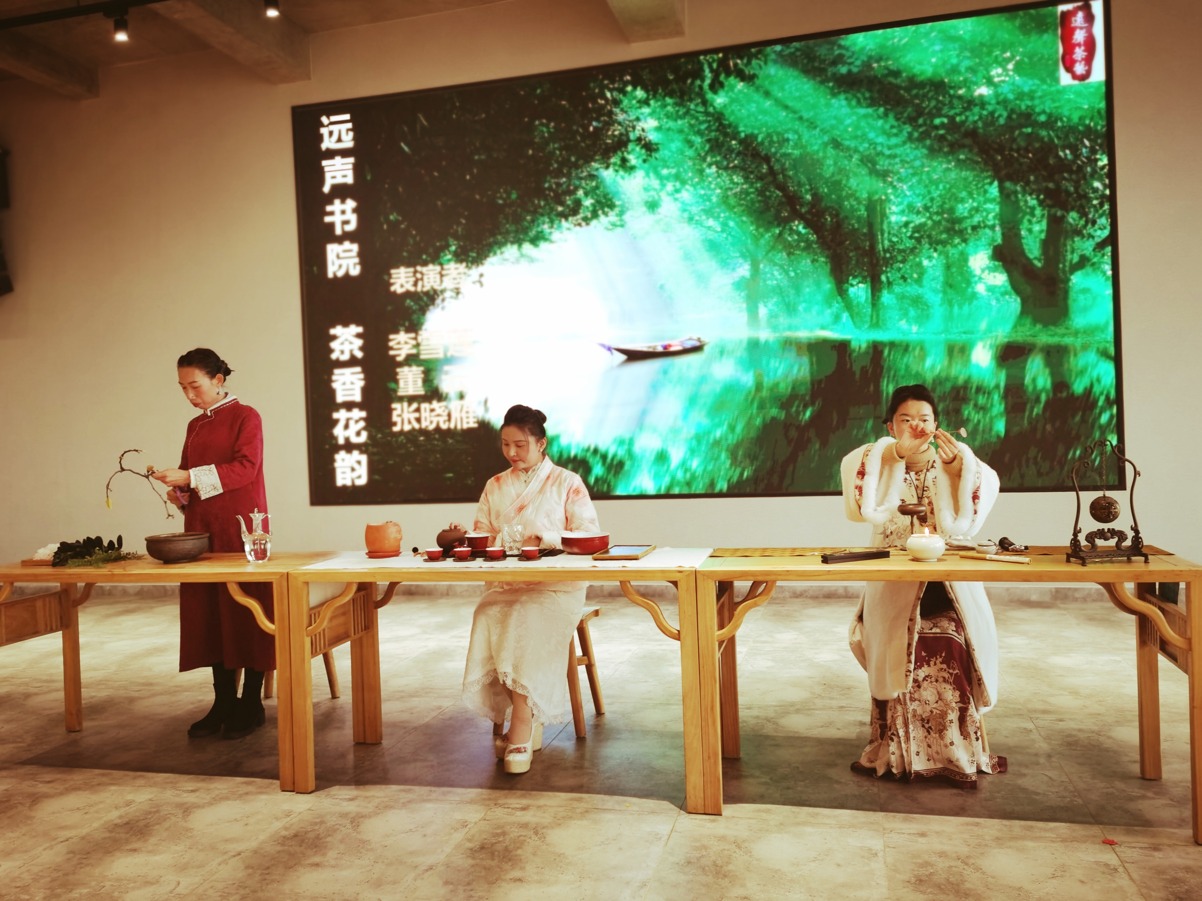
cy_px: 450
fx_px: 972
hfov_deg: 63.4
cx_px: 601
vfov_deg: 49.7
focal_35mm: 28
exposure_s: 1/100
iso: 80
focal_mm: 5.56
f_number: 1.6
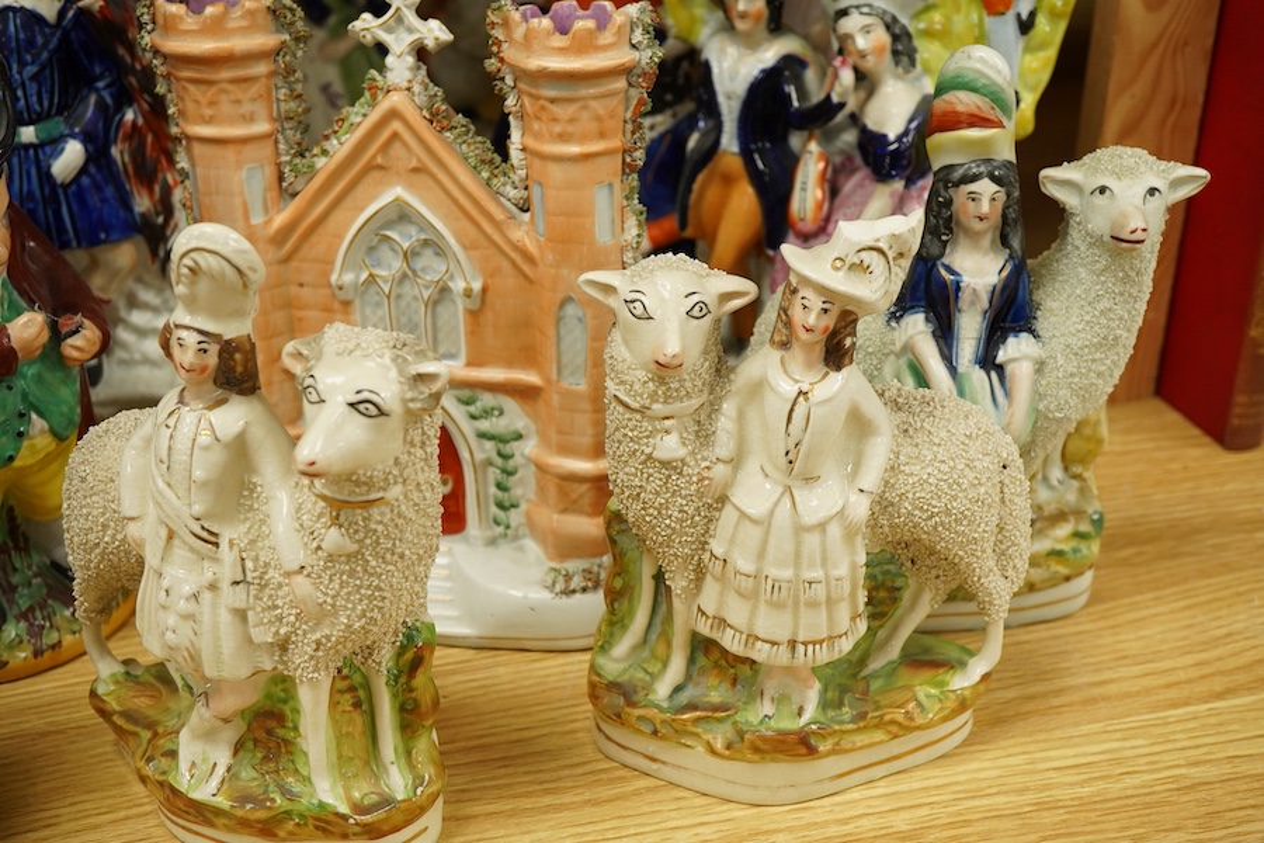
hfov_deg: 43.6
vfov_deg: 29.9
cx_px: 632
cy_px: 422
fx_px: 1580
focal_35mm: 45
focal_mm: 30
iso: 1250
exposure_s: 1/125
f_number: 8
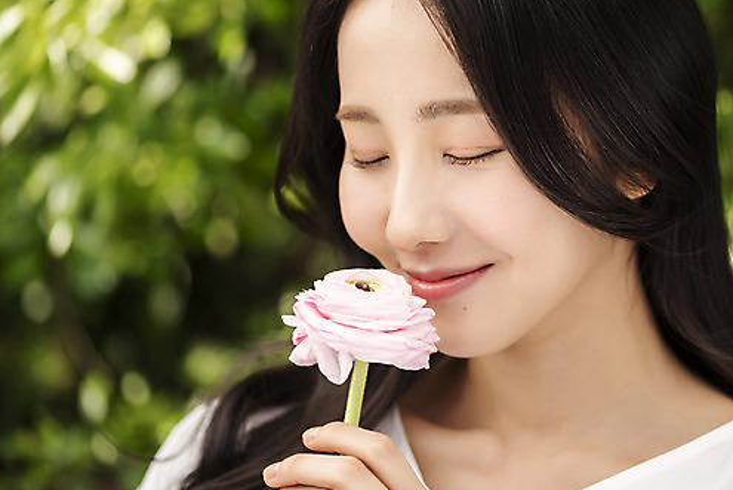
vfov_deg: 10.8
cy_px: 207
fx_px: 2588
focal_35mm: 127
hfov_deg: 16.1
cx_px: 432
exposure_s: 1/400
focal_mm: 105
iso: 100
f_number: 4
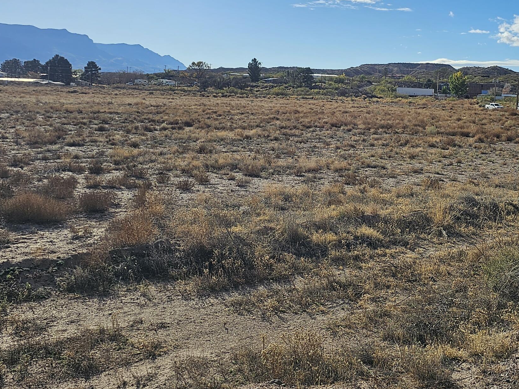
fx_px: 630
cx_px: 365
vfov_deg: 33.9
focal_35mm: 42
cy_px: 115
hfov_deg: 43.8
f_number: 1.7
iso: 12
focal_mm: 6.3
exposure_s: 1/1718
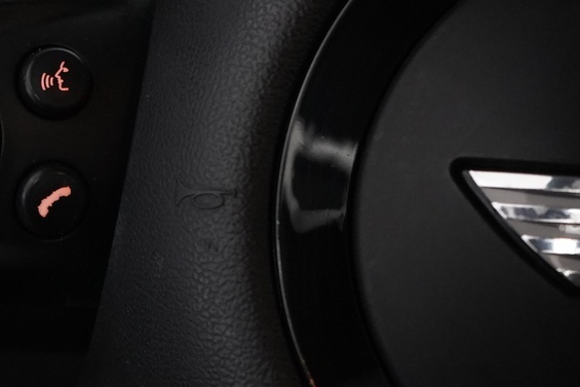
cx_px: -138
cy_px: 178
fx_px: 2772
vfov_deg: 8.0
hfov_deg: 11.7
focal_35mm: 172
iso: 4000
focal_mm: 60
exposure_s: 1/60
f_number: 5
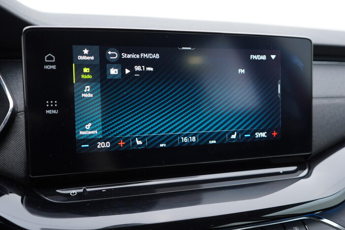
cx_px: 172
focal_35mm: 36
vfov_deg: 36.9
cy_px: 115
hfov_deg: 53.1
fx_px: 345
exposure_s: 1/40
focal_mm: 24
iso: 160
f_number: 2.8
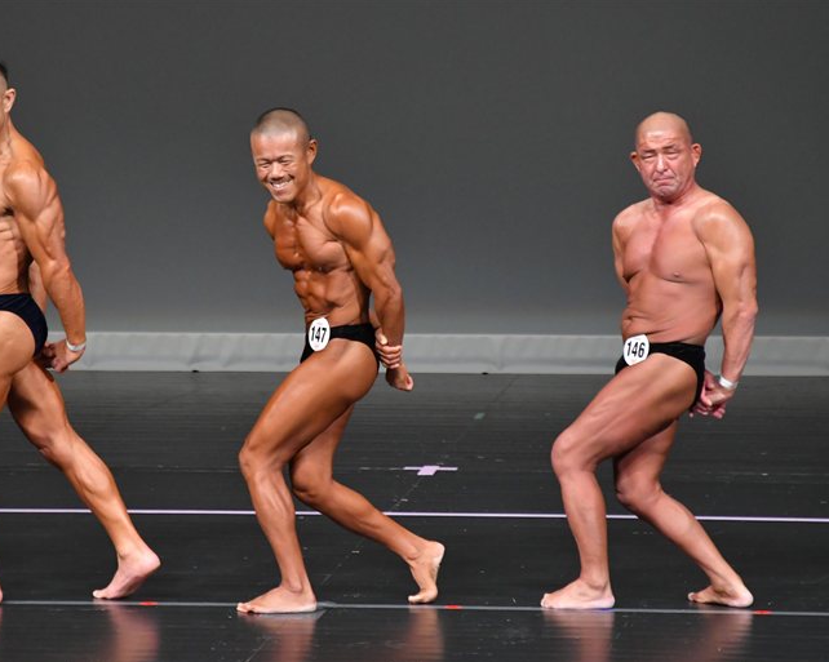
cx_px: 338
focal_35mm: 425
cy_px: 332
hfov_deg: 4.6
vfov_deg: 3.6
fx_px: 10423
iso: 4000
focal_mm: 250
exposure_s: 1/400
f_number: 5.6
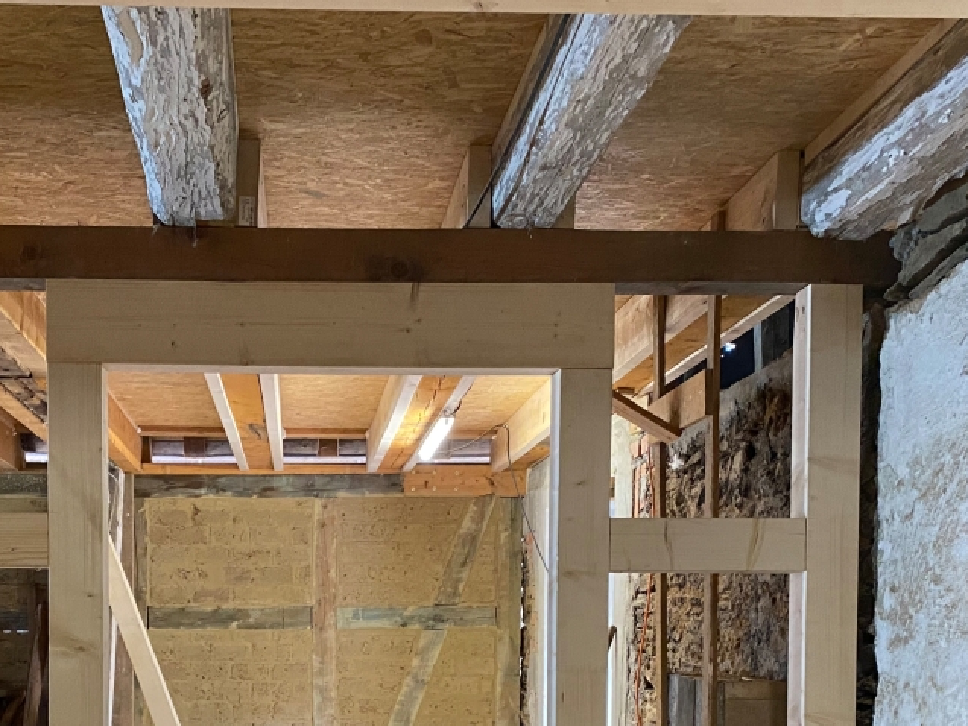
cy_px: 680
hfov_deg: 38.5
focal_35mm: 49
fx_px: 1370
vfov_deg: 28.3
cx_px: 337
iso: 400
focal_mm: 4.25
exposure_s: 1/33
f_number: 1.8
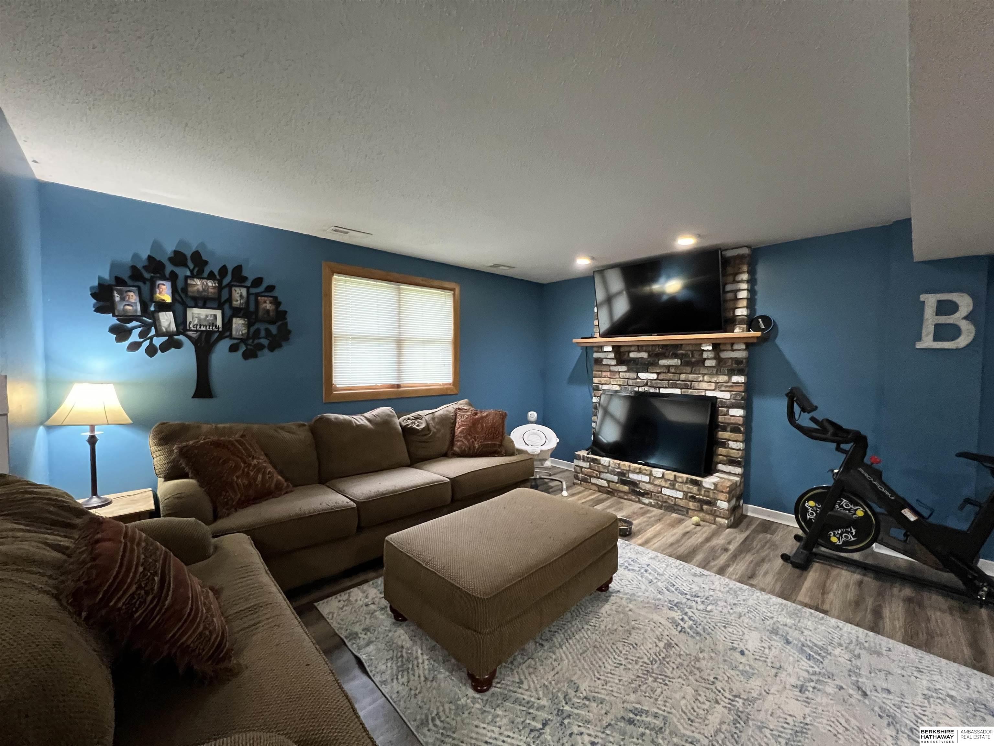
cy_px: 373
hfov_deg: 106.2
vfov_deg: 89.9
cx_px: 497
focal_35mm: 13
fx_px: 373
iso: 800
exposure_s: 1/60
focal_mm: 1.57
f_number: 1.8
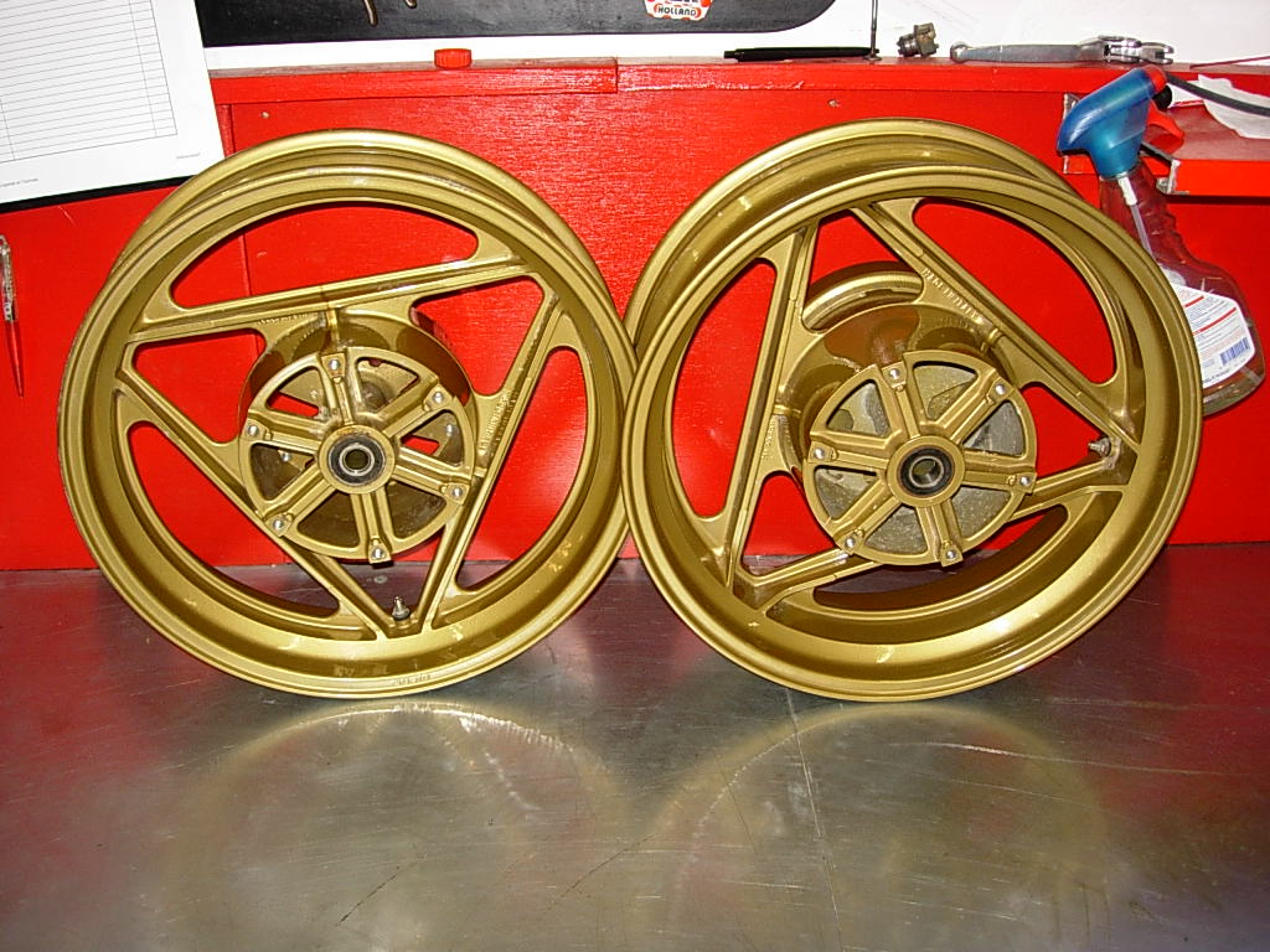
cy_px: 476
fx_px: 1394
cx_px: 635
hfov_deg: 49.0
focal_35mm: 38
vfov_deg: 37.7
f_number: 2.8
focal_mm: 7.8
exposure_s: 1/64
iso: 100
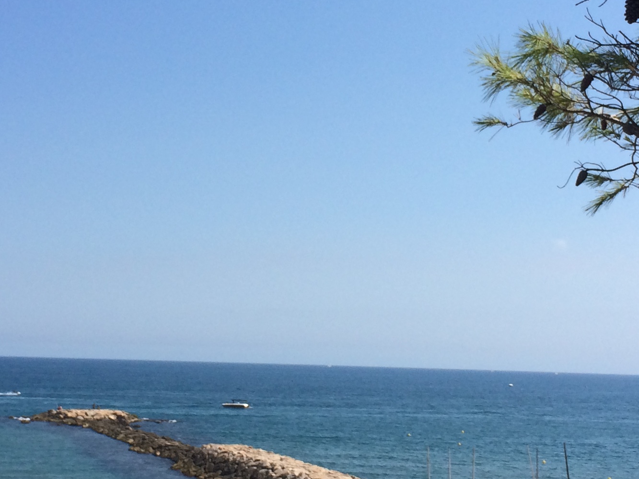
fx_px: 1311
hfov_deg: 27.4
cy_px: 227
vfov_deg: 20.7
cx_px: 284
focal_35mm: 71
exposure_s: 1/3425
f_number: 2.2
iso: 32
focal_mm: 4.15
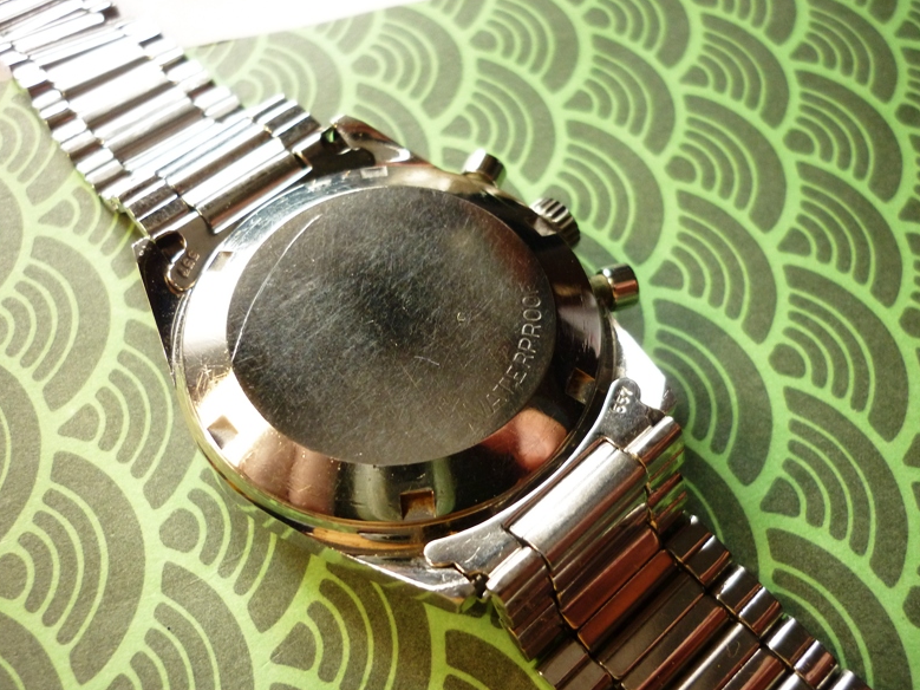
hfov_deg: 54.0
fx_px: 903
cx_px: 461
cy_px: 345
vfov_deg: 41.8
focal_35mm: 34
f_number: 2.8
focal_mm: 5.5
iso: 320
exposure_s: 1/30
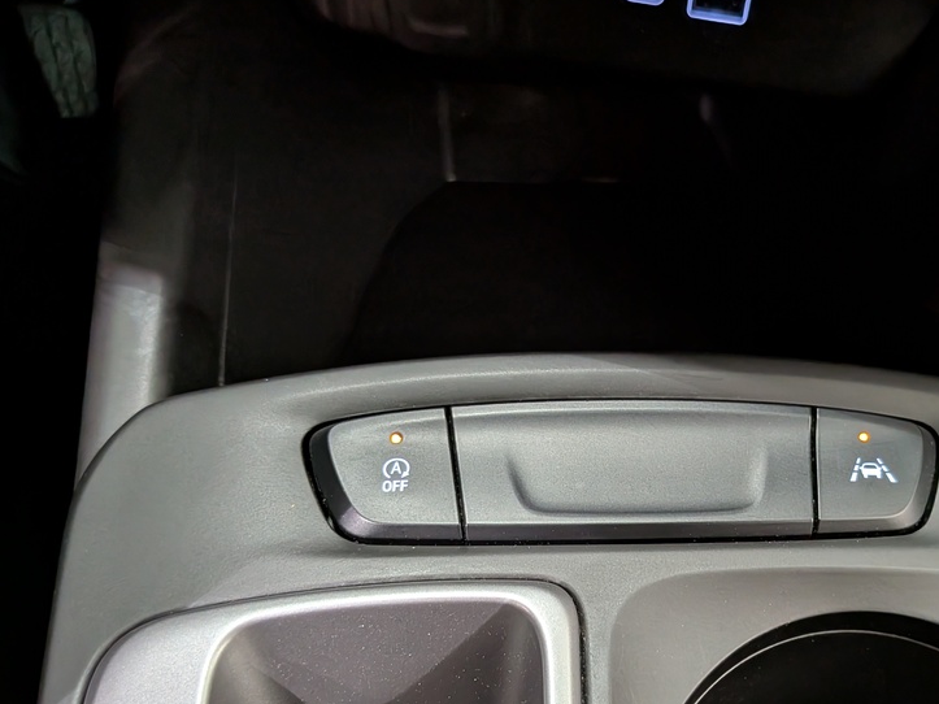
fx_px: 922
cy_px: 482
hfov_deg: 53.0
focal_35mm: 34
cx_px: 623
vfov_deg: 41.1
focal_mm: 4.53
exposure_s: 1/25
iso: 508
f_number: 1.7
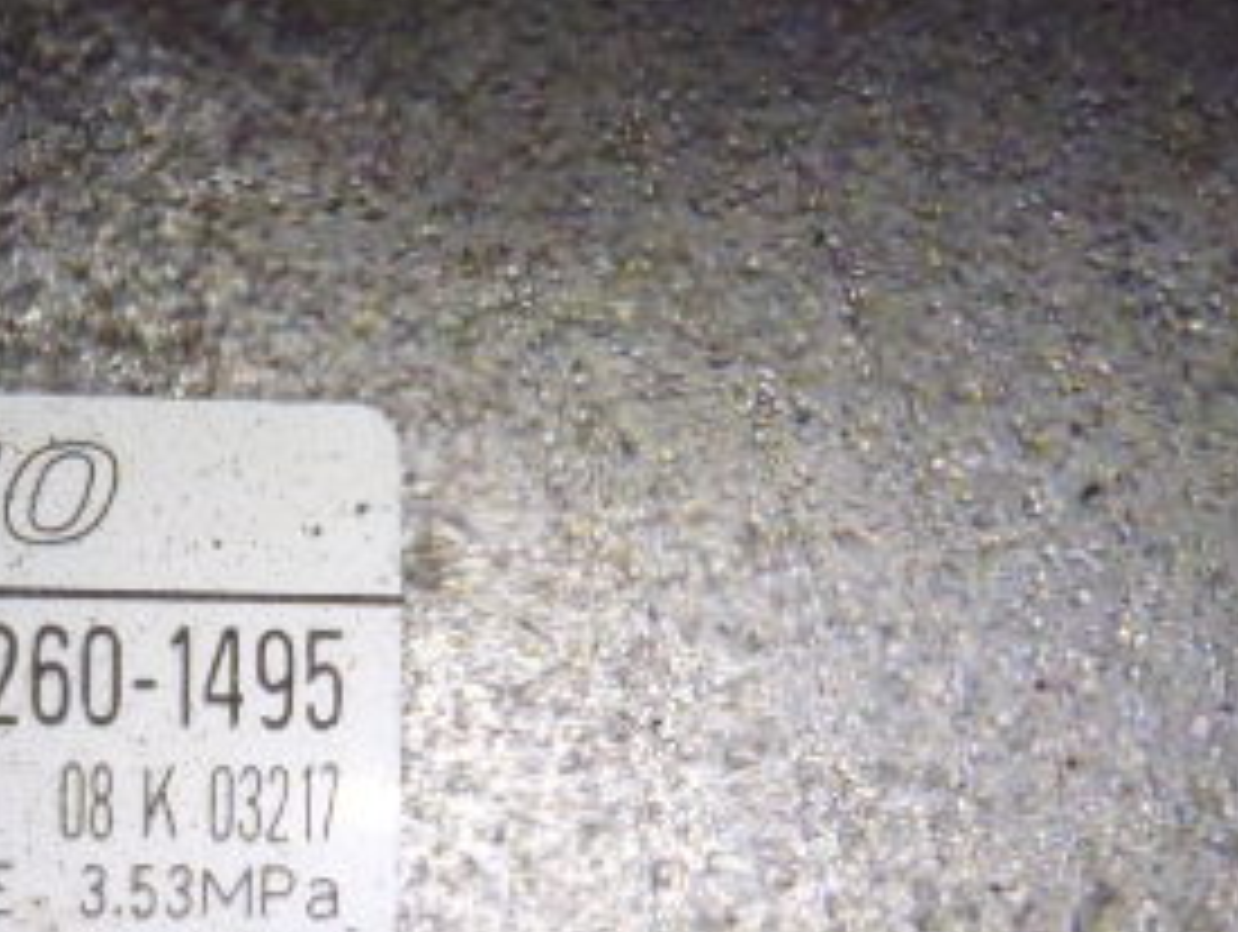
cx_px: -104
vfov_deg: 16.9
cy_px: 896
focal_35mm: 86
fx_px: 3080
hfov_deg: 21.6
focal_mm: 6.64
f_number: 4.7
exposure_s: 1/125
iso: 800
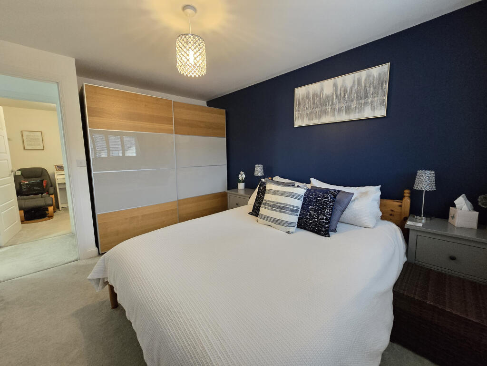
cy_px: 183
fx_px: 183
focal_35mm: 13
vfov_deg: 89.9
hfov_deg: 106.2
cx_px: 244
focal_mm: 2.2
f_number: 2.2
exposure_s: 1/50
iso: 1250
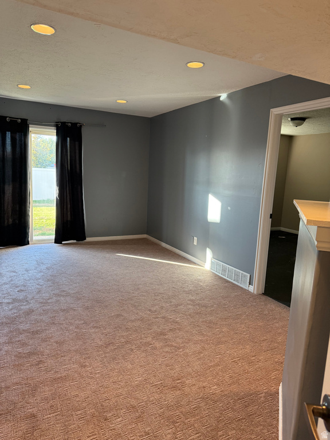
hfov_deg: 56.8
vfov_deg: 71.6
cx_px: 165
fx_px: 305
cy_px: 220
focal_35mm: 24
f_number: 1.78
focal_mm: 6.76
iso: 250
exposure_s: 1/120
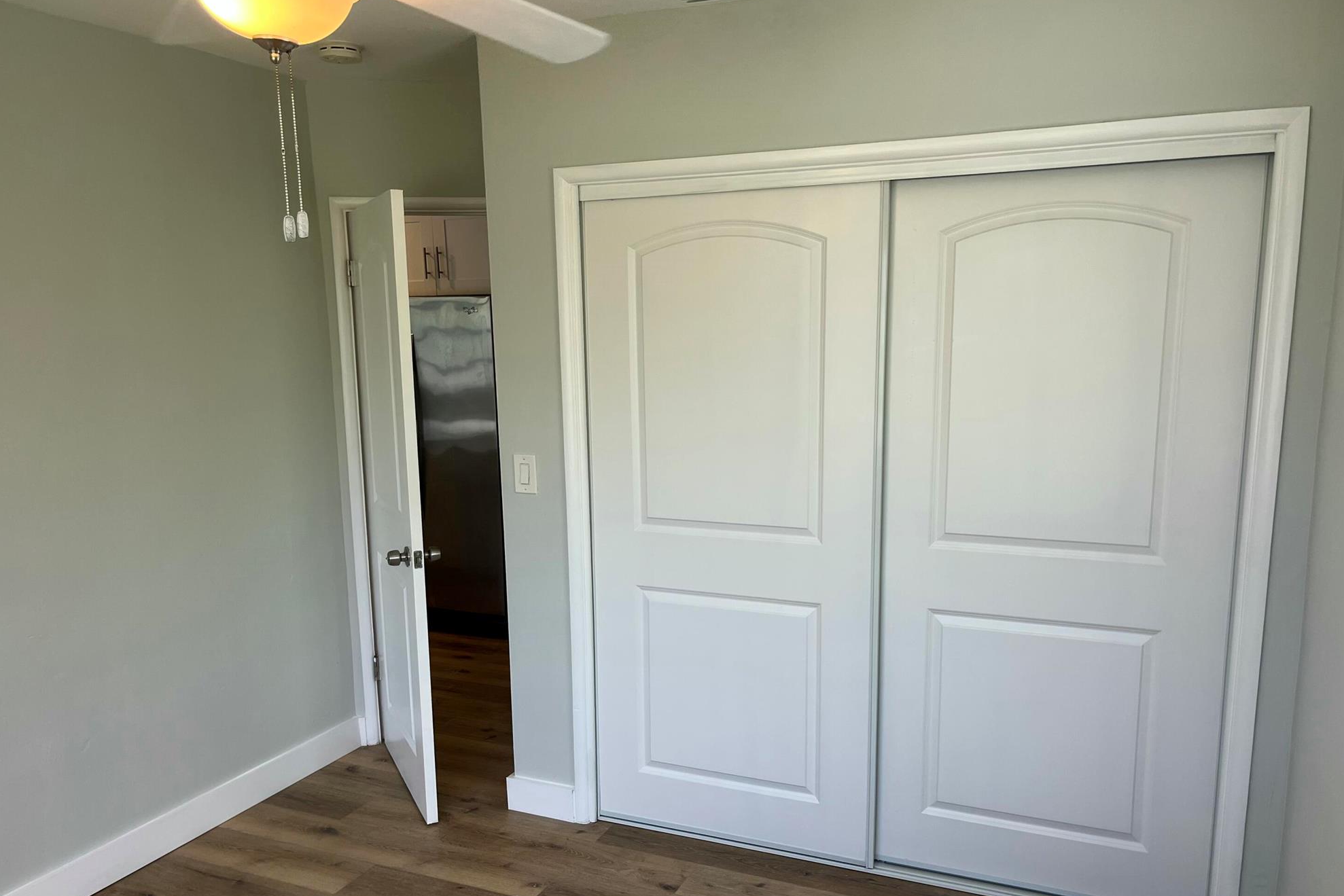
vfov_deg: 46.3
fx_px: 1045
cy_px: 503
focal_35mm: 28
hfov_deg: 65.5
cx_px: 683
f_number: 1.6
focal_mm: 5.1
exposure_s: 1/122
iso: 40
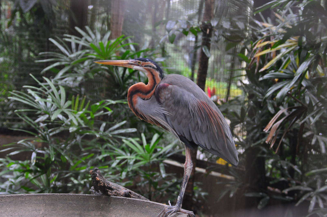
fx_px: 980
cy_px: 108
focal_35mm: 108
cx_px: 164
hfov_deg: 18.9
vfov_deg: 12.7
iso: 1000
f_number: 5.6
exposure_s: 1/30
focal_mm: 72
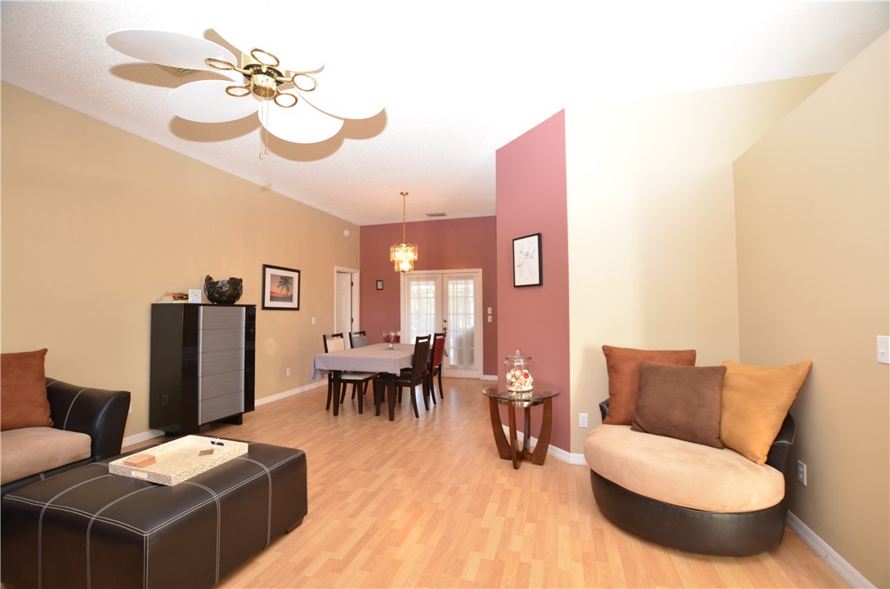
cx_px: 445
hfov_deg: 100.5
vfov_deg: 77.1
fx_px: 370
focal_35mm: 15
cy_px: 294
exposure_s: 1/60
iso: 560
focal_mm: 10
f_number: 4
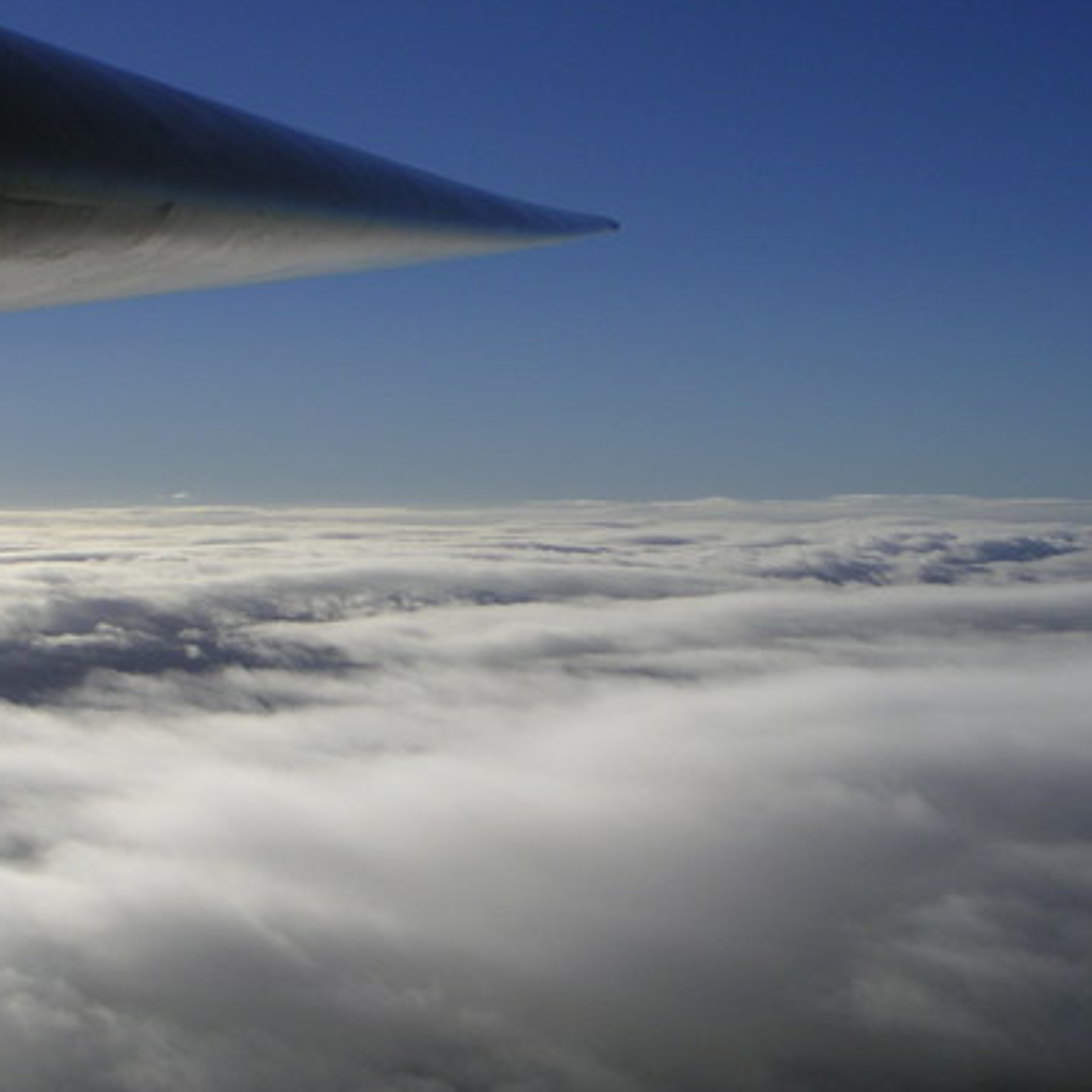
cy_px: 478
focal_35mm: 57
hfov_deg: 30.0
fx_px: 2034
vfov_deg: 30.0
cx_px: 554
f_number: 6.7
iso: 50
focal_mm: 6
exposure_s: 1/750
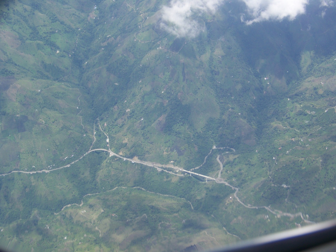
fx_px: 602
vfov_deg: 23.7
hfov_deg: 31.2
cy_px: 126
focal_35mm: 62
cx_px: 168
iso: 64
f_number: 3.2
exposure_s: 1/640
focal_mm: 10.5
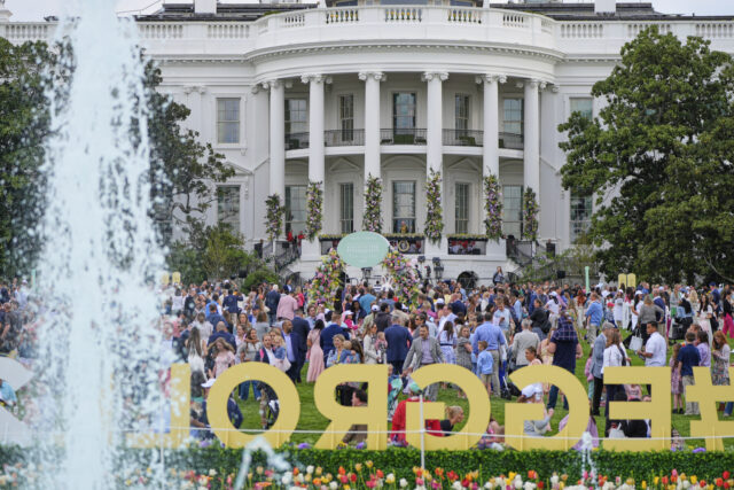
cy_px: 245
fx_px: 2875
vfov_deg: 9.7
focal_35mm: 141
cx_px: 367
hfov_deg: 14.5
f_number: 5.6
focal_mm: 141
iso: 400
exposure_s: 1/640
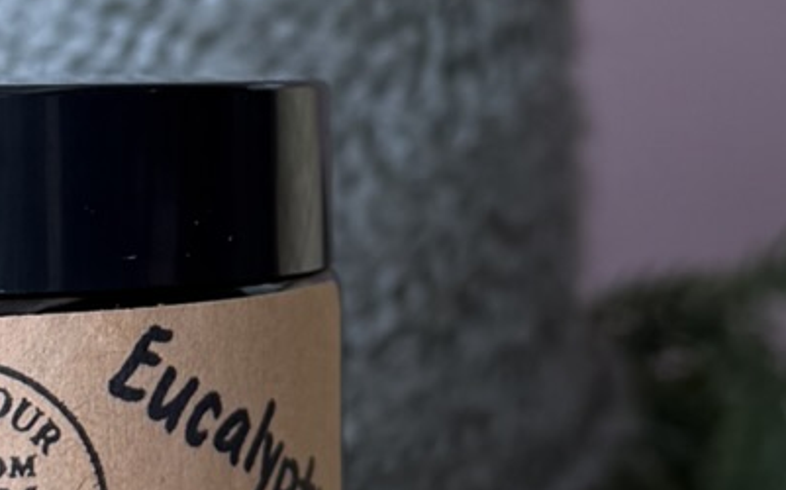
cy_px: 163
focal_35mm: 130
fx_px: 2783
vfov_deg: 10.1
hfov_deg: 16.0
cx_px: 216
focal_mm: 6.76
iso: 64
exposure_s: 1/237
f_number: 1.78
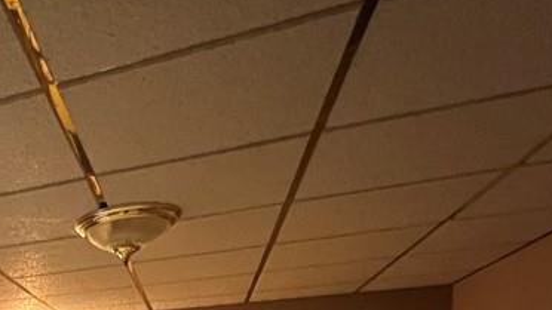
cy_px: 464
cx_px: -119
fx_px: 571
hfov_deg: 37.9
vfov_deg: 24.0
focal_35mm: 39
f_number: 1.8
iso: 800
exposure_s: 1/40
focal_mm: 1.57
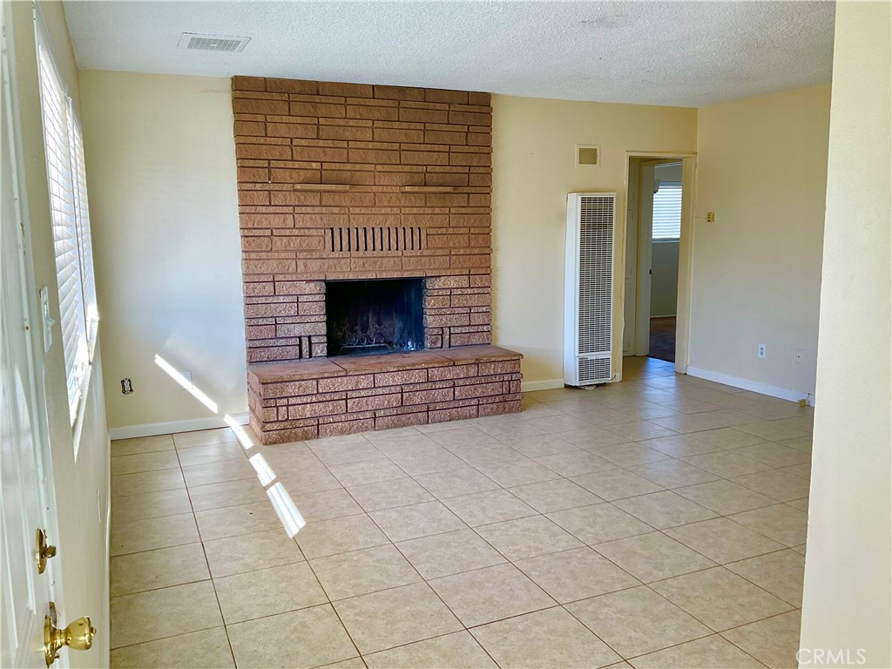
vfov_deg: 48.2
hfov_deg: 61.7
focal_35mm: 29
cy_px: 334
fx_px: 747
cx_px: 446
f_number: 1.8
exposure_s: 1/120
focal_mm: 3
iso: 40
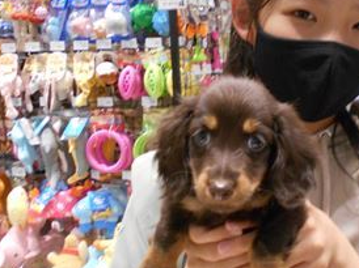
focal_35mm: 57
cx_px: 290
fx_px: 591
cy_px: 139
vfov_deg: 25.6
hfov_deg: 32.8
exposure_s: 1/30
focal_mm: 4.6
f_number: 3.2
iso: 360
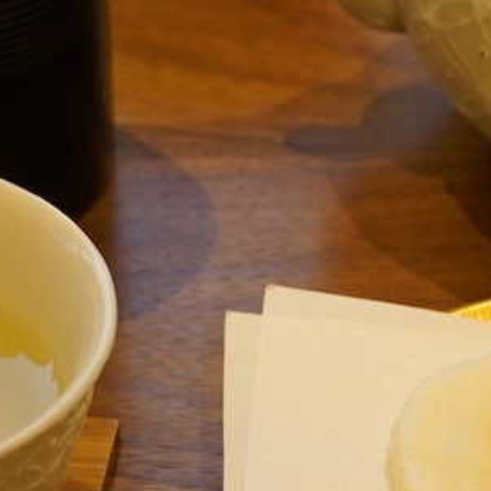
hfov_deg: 8.9
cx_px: 261
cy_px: 208
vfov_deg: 8.9
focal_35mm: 197
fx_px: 3156
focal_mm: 39
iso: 800
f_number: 5
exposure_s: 1/13
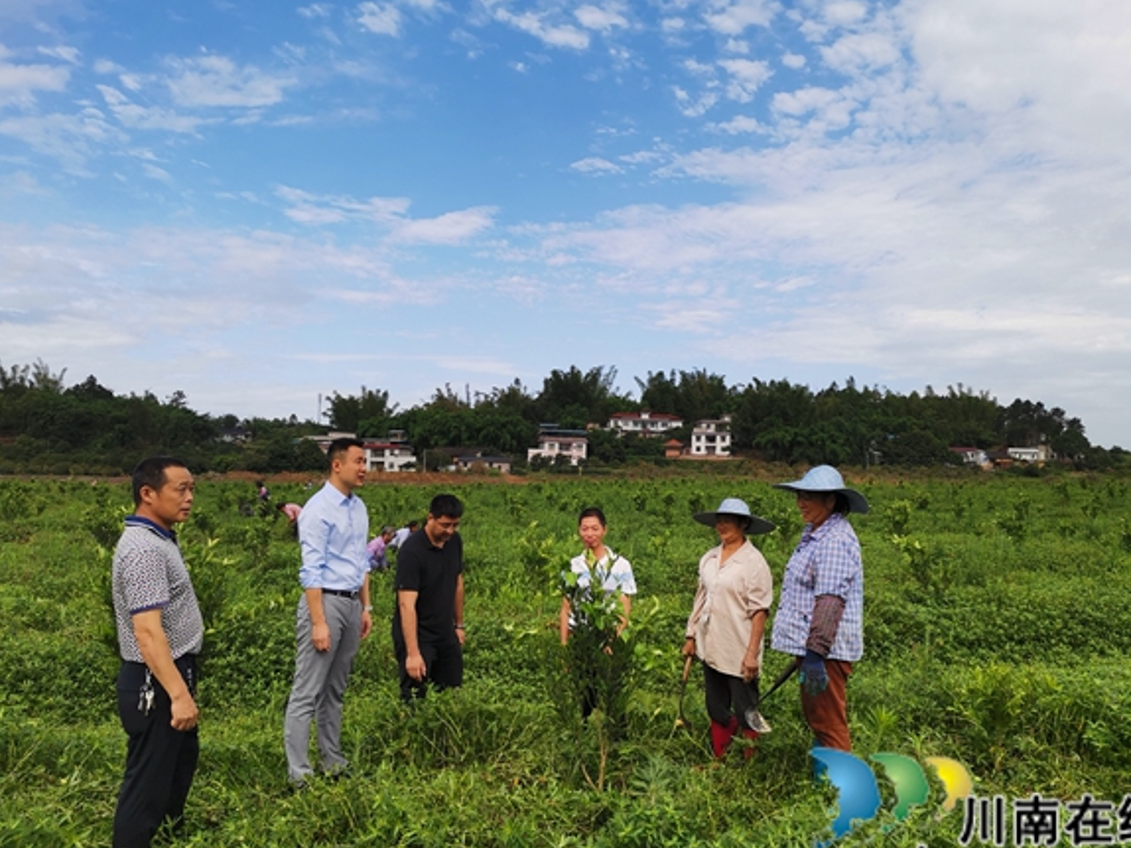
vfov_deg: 48.2
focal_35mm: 29
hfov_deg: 61.7
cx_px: 577
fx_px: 947
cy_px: 424
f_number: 1.8
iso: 50
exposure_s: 1/1203
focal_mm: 4.75
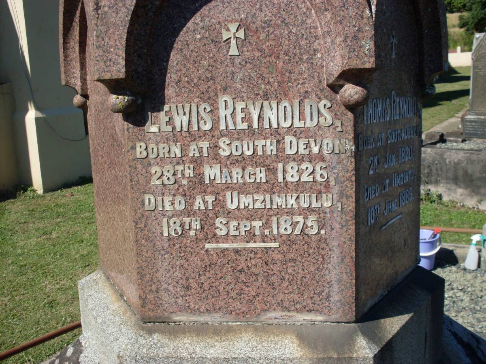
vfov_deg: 37.7
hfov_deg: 49.0
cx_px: 243
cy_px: 182
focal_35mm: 38
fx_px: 534
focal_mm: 6.3
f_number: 8.4
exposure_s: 1/180
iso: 80
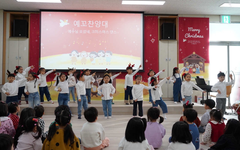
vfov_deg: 39.4
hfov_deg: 59.7
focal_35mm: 32
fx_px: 209
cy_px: 70
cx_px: 119
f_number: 7.1
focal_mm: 31
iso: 2500
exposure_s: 1/160
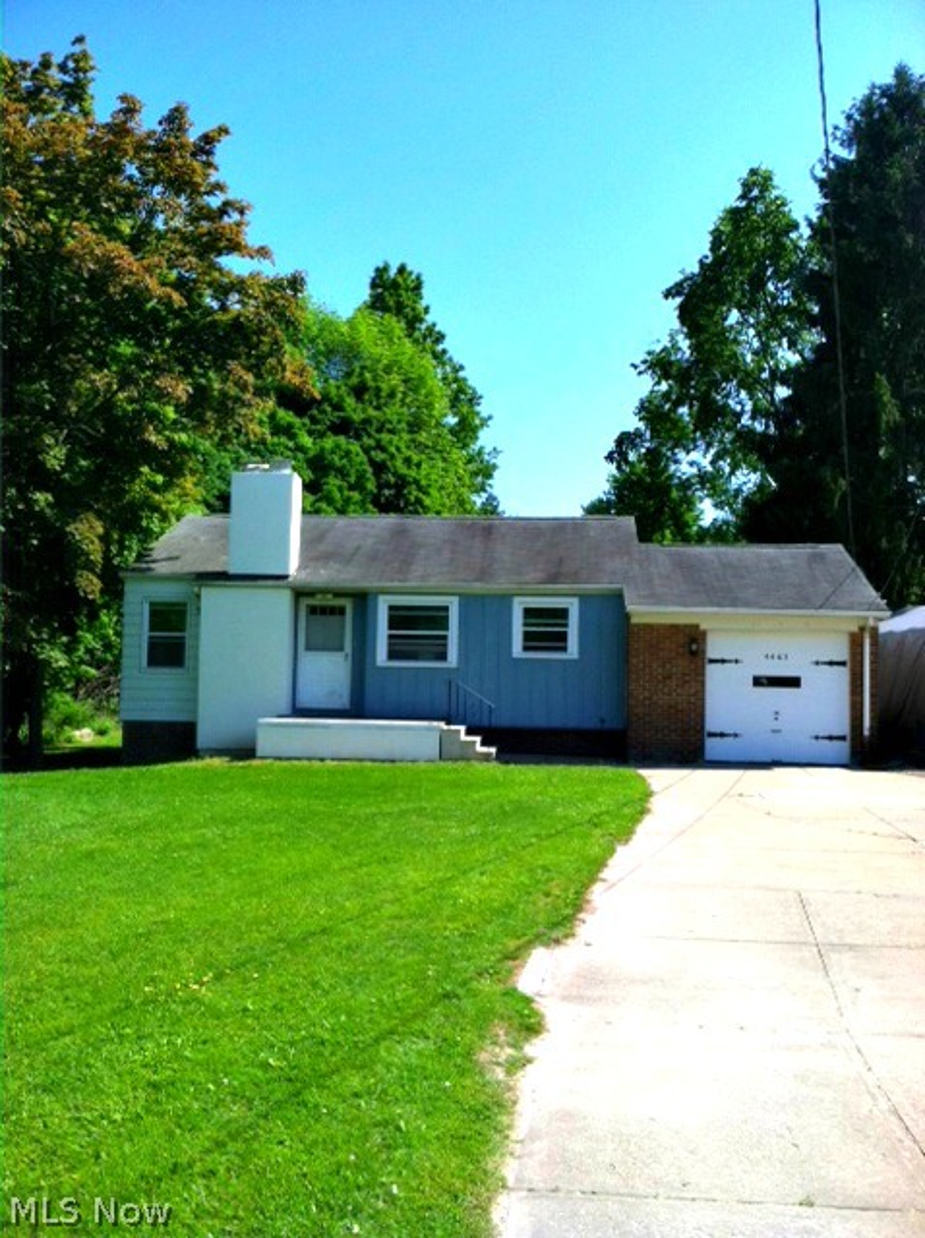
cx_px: 462
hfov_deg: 40.6
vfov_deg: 52.7
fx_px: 1250
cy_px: 619
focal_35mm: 35
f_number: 2.8
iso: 80
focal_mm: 3.85
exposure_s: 1/938
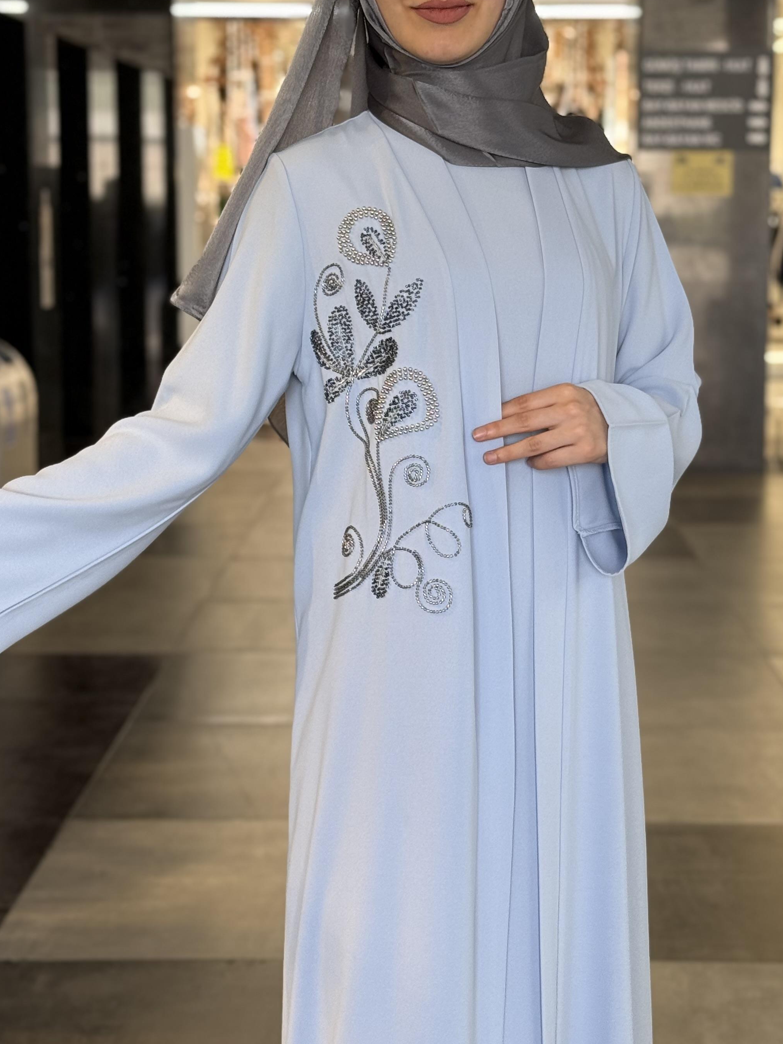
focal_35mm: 72
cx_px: 449
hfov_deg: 20.4
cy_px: 467
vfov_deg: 27.0
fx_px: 2171
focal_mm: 6.76
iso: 50
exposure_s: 1/128
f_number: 1.78
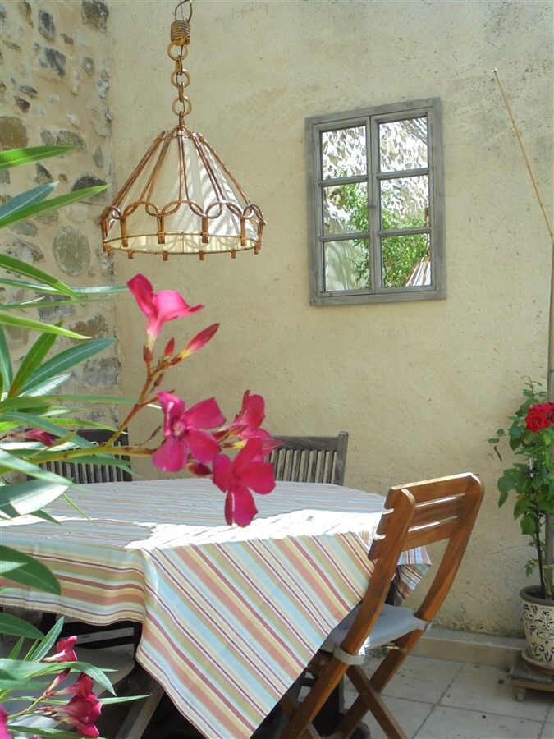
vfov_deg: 49.0
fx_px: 811
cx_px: 277
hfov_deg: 37.7
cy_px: 370
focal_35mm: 38
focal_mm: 6.9
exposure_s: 1/125
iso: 100
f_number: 4.2
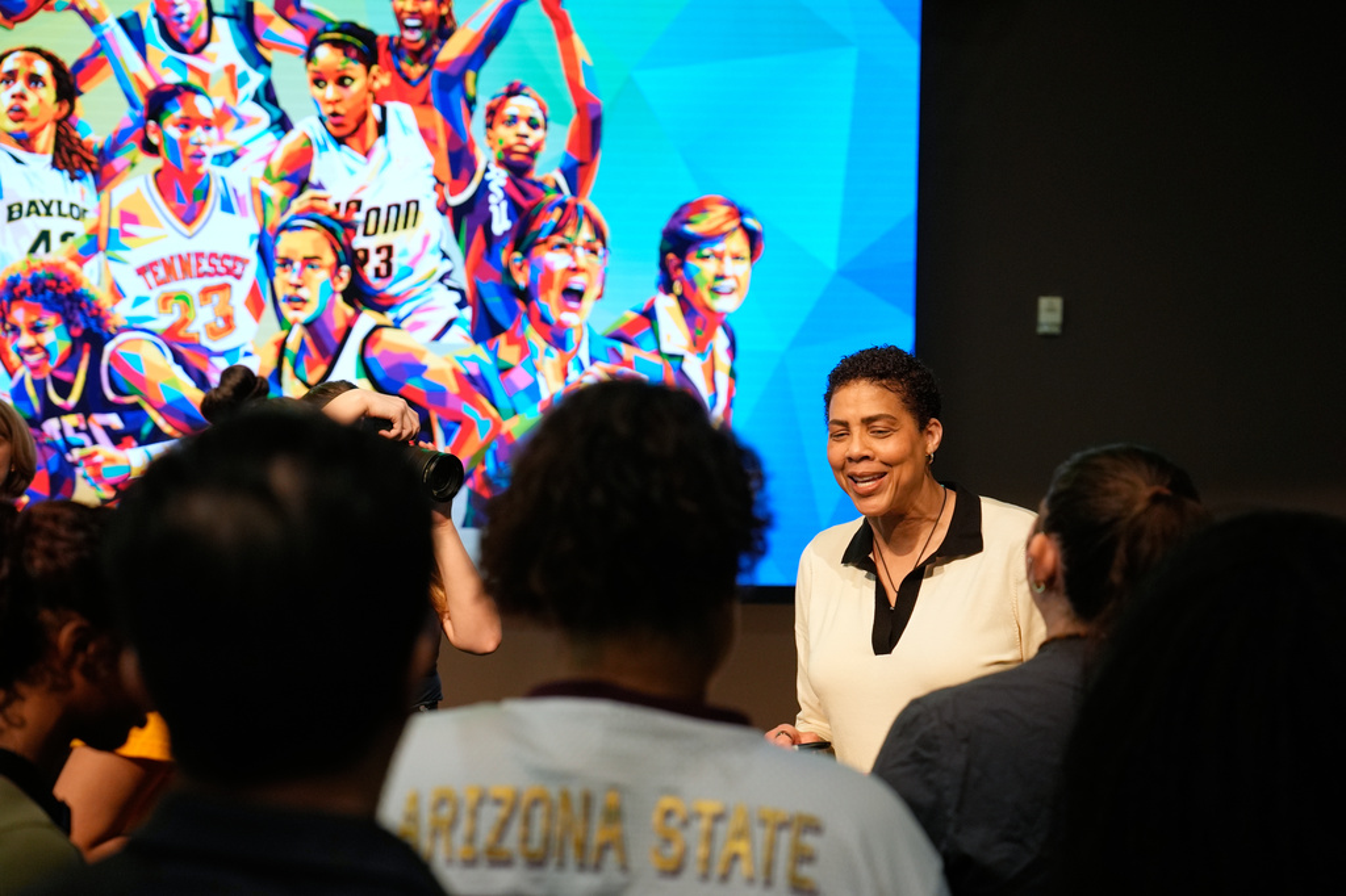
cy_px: 448
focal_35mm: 56
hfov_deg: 35.7
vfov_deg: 24.2
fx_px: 2093
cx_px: 673
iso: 1250
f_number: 2.8
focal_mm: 56
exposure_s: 1/320
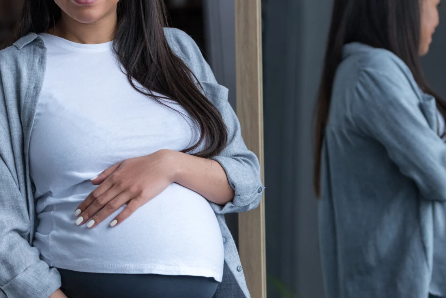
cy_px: 123
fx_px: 1909
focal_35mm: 154
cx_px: 197
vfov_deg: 8.9
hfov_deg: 13.3
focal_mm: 85
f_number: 3.2
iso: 400
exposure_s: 1/200
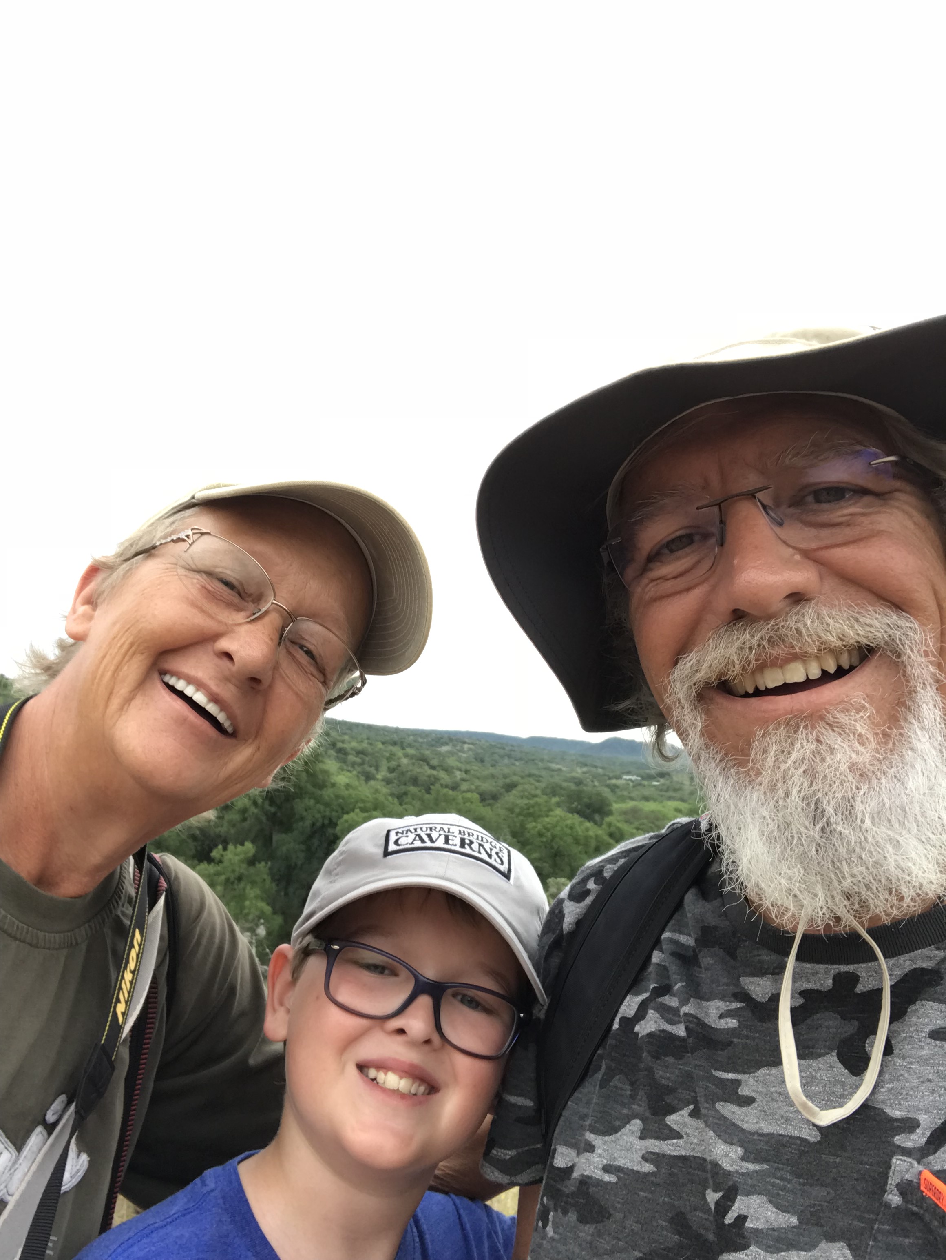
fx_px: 1165
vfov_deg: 56.8
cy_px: 630
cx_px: 473
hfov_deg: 44.2
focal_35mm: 32
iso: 25
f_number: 2.2
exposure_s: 1/218
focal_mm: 2.87
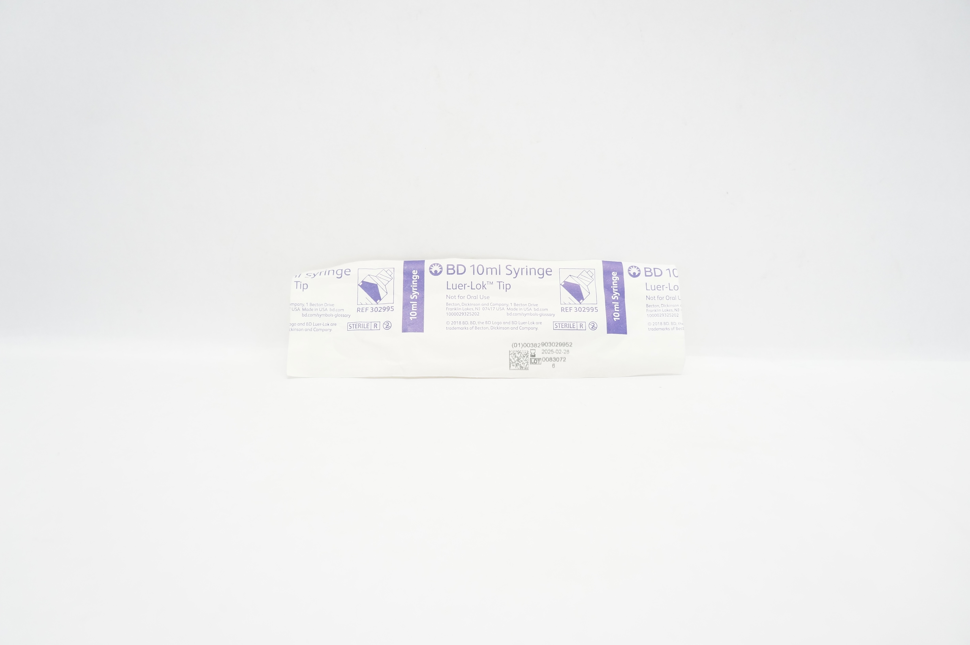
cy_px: 322
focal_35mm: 27
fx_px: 727
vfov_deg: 47.8
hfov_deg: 67.4
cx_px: 485
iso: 800
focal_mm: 18
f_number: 5.6
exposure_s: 1/80
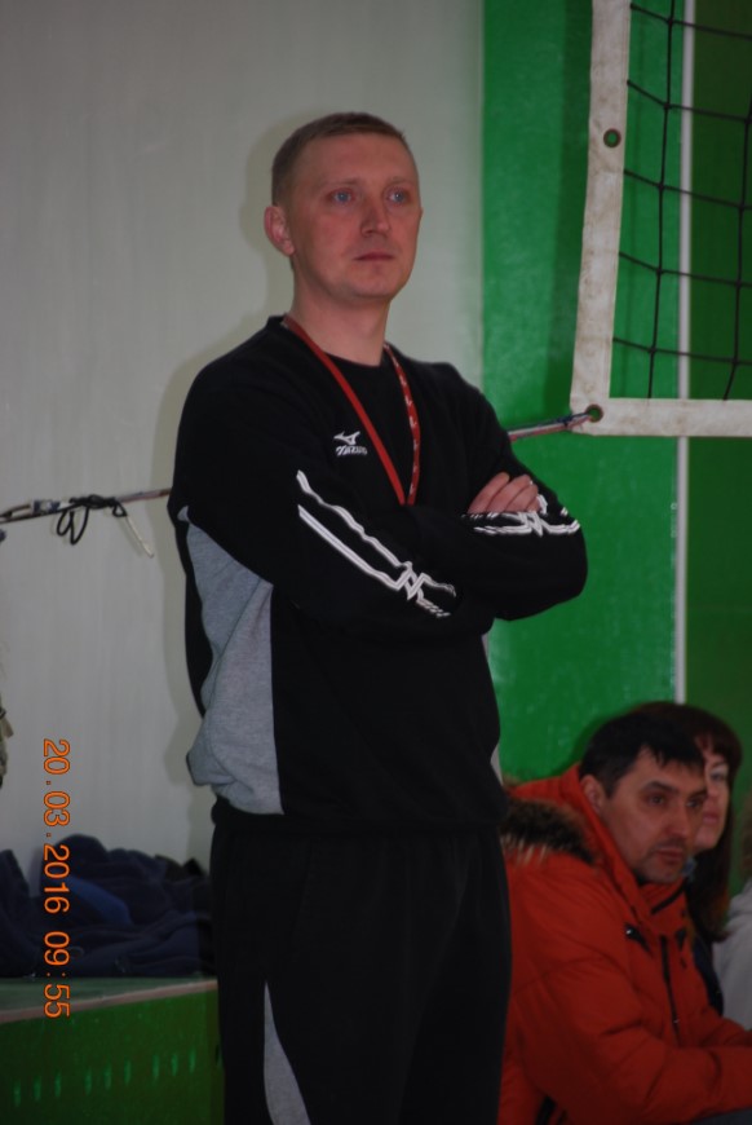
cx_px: 376
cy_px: 562
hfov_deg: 3.7
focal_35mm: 375
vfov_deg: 5.5
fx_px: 11721
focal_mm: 250
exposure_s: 1/60
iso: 200
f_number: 6.3
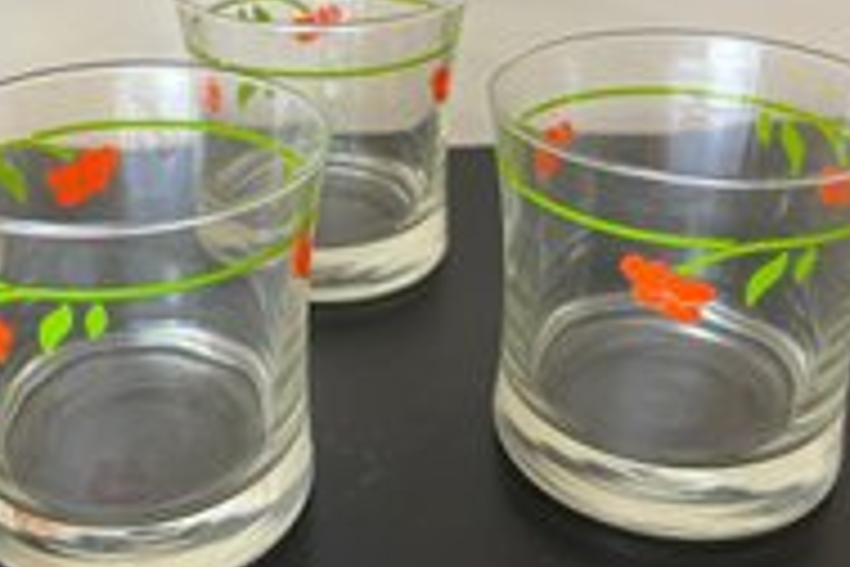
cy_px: 133
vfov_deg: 27.1
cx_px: 299
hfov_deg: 40.0
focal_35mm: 49
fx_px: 1157
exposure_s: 1/120
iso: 125
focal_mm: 5.7
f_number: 1.5
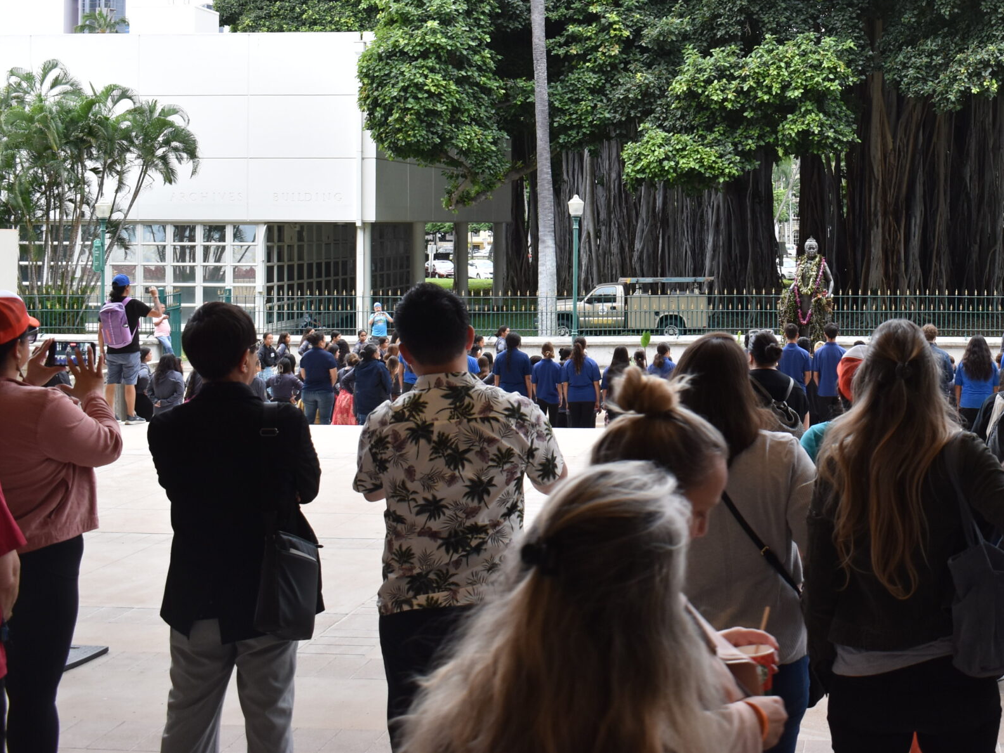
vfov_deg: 25.9
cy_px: 213
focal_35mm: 56
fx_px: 1624
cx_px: 791
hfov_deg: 33.4
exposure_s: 1/160
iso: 400
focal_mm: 24
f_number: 6.3
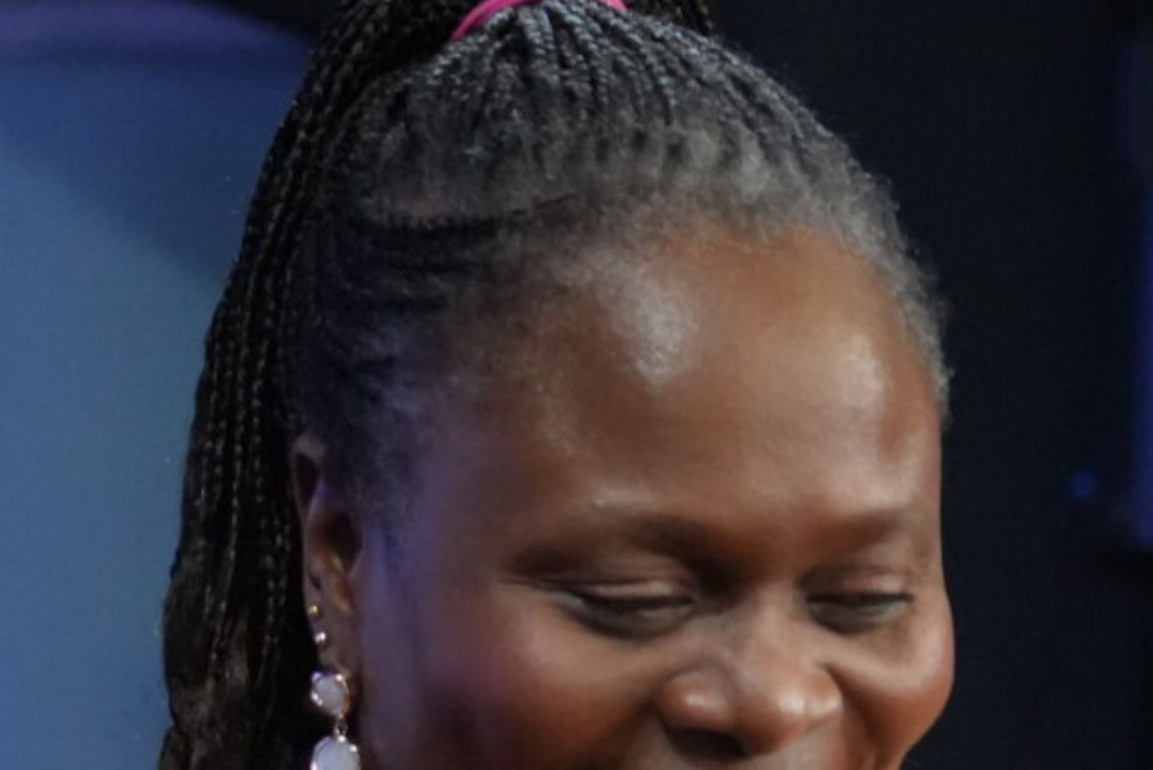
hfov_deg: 7.3
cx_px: 559
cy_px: 1198
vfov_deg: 4.8
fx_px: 9036
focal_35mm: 282
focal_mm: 70
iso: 6400
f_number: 4
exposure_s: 1/160
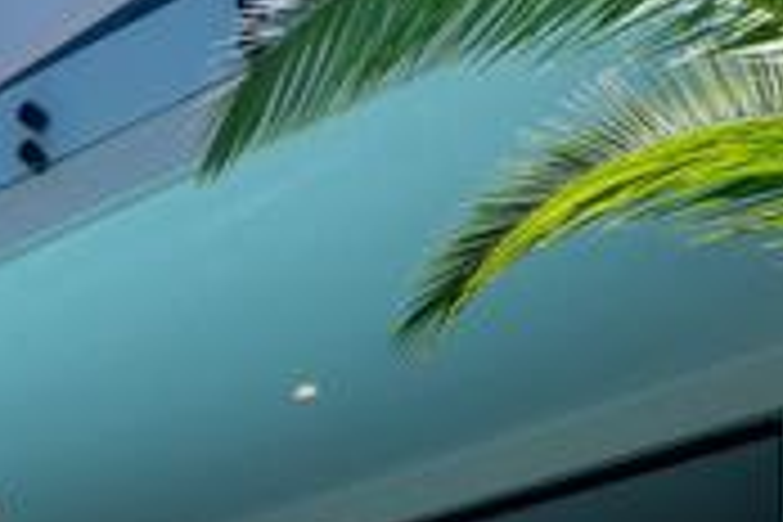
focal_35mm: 69
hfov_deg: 24.1
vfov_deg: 14.6
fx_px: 1501
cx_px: -333
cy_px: 1172
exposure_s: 1/8000
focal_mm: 10
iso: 400
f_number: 8
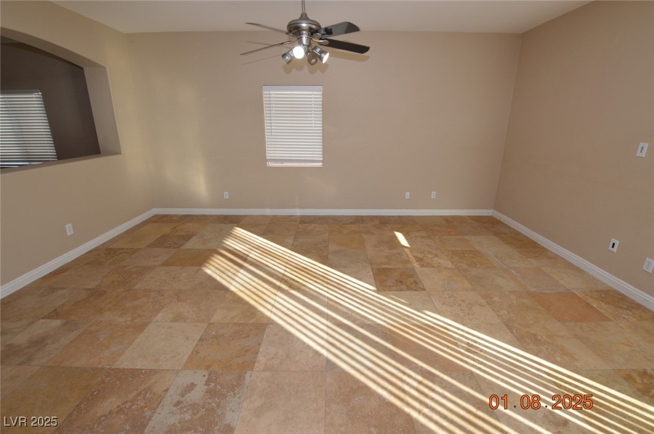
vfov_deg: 77.2
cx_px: 327
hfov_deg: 100.5
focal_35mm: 15
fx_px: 272
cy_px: 217
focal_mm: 10
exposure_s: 1/125
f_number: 5.6
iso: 400
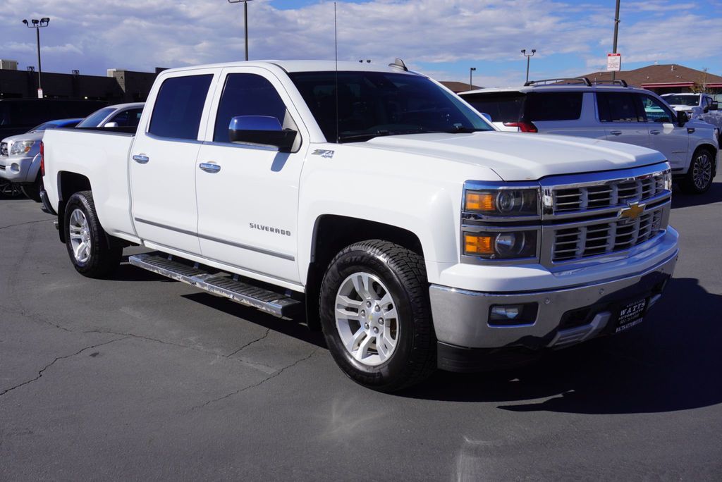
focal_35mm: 34
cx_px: 361
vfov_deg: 38.4
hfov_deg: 55.1
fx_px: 692
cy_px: 241
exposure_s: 1/500
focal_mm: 23
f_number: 8
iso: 100
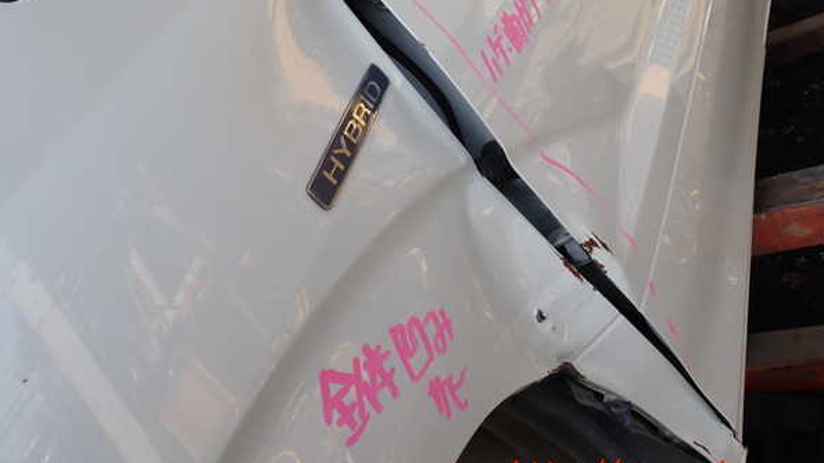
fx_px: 721
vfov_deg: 35.5
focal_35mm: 33
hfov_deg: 59.5
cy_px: 180
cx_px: 411
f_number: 3.2
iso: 100
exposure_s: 1/320
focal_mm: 5.4
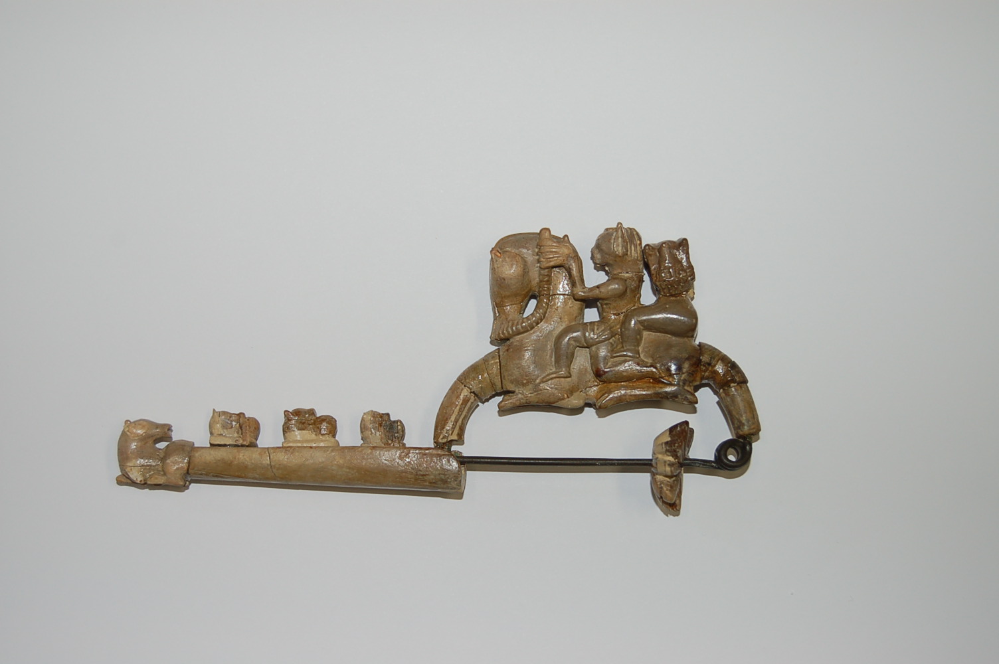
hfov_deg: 31.9
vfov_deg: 21.5
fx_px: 1747
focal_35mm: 63
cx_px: 500
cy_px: 332
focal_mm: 42
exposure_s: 1/60
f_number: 5.3
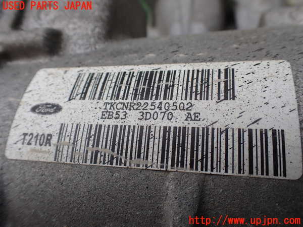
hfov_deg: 60.0
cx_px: 152
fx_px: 263
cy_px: 114
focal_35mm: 30
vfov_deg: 46.8
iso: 100
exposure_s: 1/400
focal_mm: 5.4
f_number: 3.2
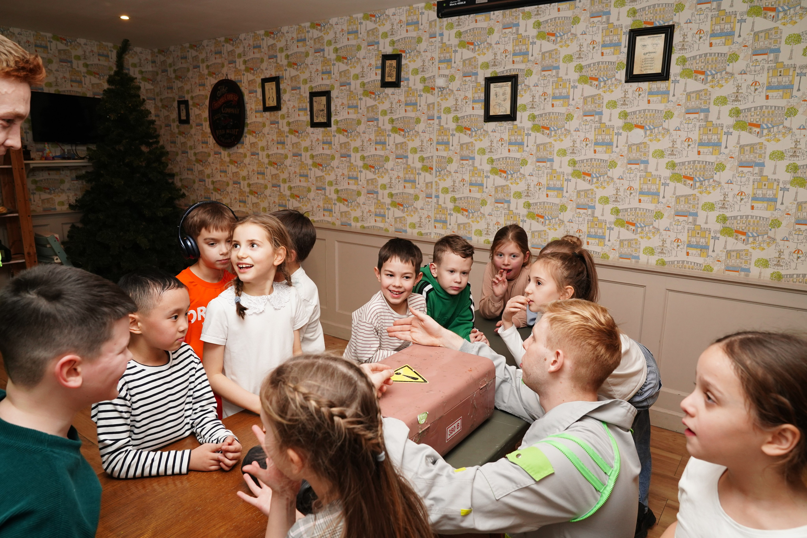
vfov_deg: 53.1
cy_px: 269
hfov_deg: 73.7
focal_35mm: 24
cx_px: 404
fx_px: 538
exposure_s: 1/160
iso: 1600
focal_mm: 24
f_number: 5.6
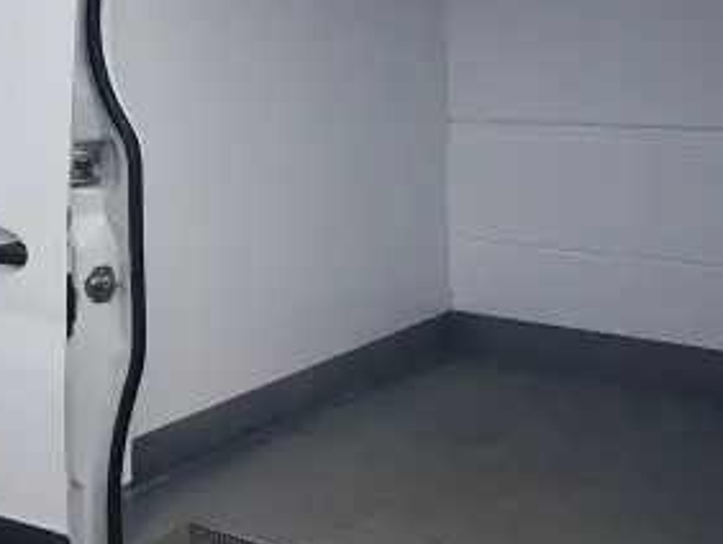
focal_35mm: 59
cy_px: 103
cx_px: 210
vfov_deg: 24.4
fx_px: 1233
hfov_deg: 32.2
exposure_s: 1/602
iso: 40
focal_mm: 4.2
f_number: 1.7
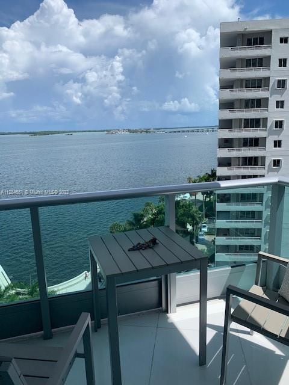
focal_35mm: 26
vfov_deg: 67.3
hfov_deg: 53.1
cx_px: 144
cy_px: 192
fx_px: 289
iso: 25
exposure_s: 1/3521
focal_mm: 4.25
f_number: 1.8
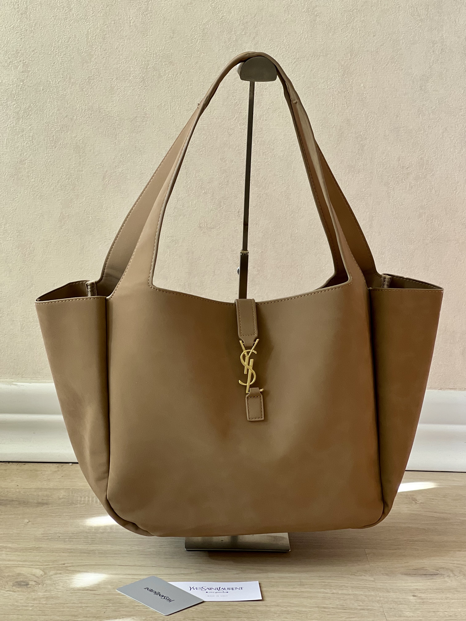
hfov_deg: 19.1
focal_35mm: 77
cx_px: 233
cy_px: 310
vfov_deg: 25.3
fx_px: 1382
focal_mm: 9
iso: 100
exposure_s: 1/121
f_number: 2.8
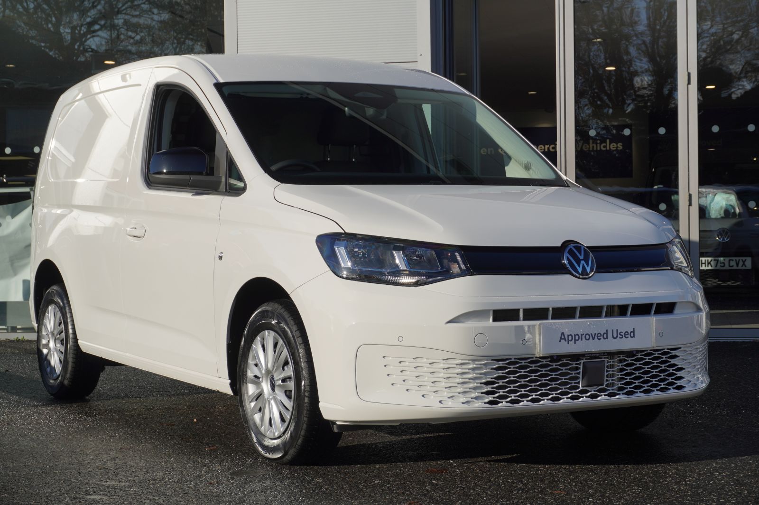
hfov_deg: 31.2
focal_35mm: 64
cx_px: 380
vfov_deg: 21.0
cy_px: 252
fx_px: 1359
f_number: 9.5
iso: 100
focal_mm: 43
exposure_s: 1/200
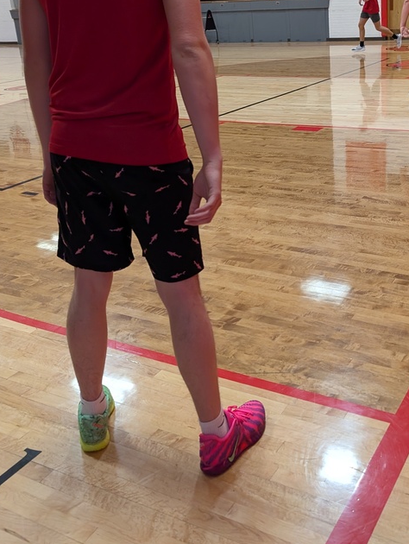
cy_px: 197
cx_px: 308
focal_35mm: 39
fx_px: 613
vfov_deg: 47.3
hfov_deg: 36.0
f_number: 1.68
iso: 439
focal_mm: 6.9
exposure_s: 1/351
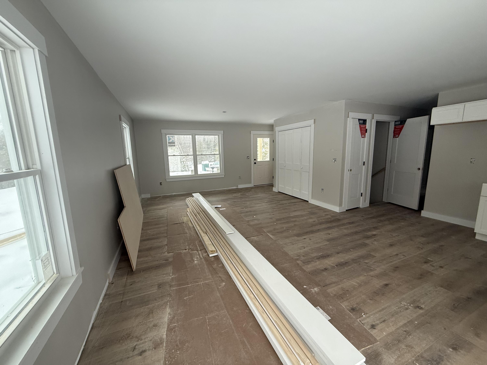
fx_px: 197
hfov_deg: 102.1
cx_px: 244
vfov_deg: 85.7
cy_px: 182
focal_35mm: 14
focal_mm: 2.22
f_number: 2.2
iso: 250
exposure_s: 1/99
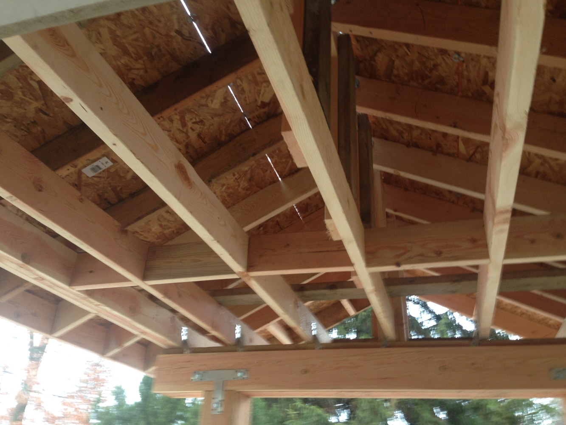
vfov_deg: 43.0
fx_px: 540
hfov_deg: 55.3
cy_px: 212
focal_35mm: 33
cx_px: 283
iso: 80
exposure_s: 1/20
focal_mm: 4.12
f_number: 2.4
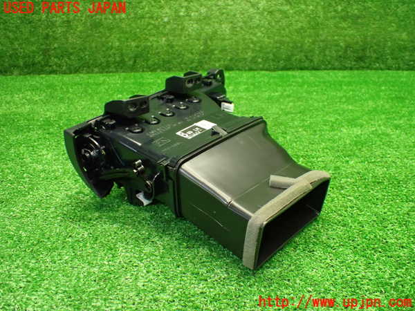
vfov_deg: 46.8
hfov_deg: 60.0
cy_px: 156
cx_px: 208
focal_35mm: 30
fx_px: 360
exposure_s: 1/80
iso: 800
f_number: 2.3
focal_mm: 5.4
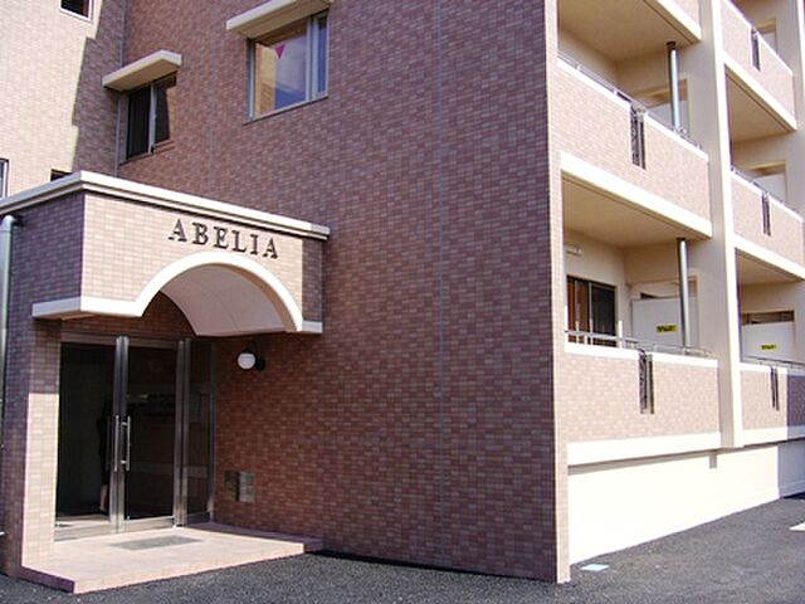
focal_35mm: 35
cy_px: 302
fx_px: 814
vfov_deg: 40.7
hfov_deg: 52.6
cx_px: 402
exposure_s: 1/160
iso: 80
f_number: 5.6
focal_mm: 5.8
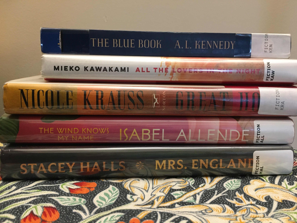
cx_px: 148
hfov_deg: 61.7
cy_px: 112
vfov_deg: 48.2
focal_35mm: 29
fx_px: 249
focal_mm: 4.15
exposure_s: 1/30
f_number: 2.2
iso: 200
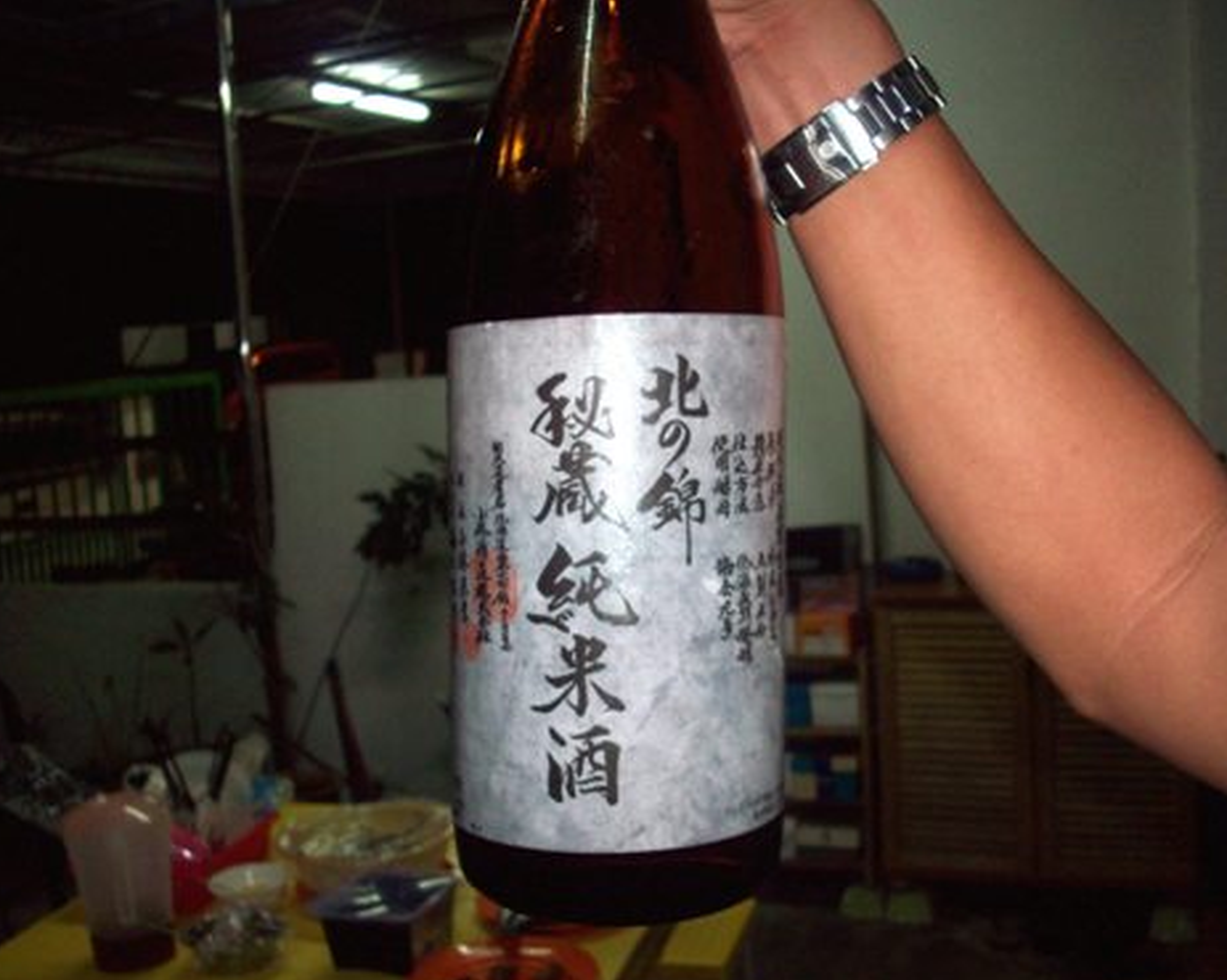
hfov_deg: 46.9
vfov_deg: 38.2
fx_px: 1416
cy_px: 494
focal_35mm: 39
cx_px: 620
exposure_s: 1/45
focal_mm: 6.2
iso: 160
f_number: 2.8
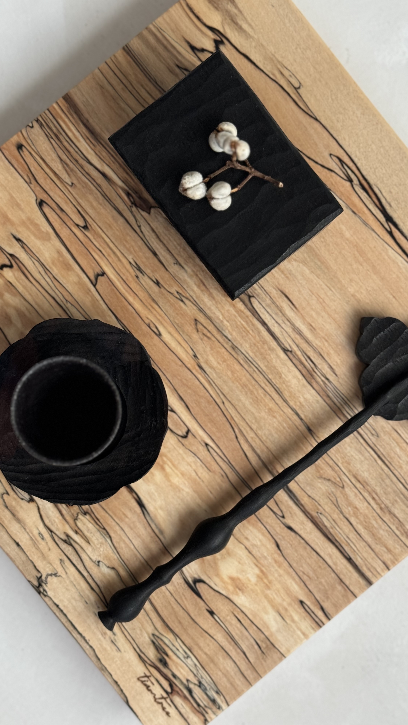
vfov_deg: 39.2
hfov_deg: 22.6
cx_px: 231
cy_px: 365
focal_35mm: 53
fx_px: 1019
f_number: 1.78
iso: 200
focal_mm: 6.76
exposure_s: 1/60
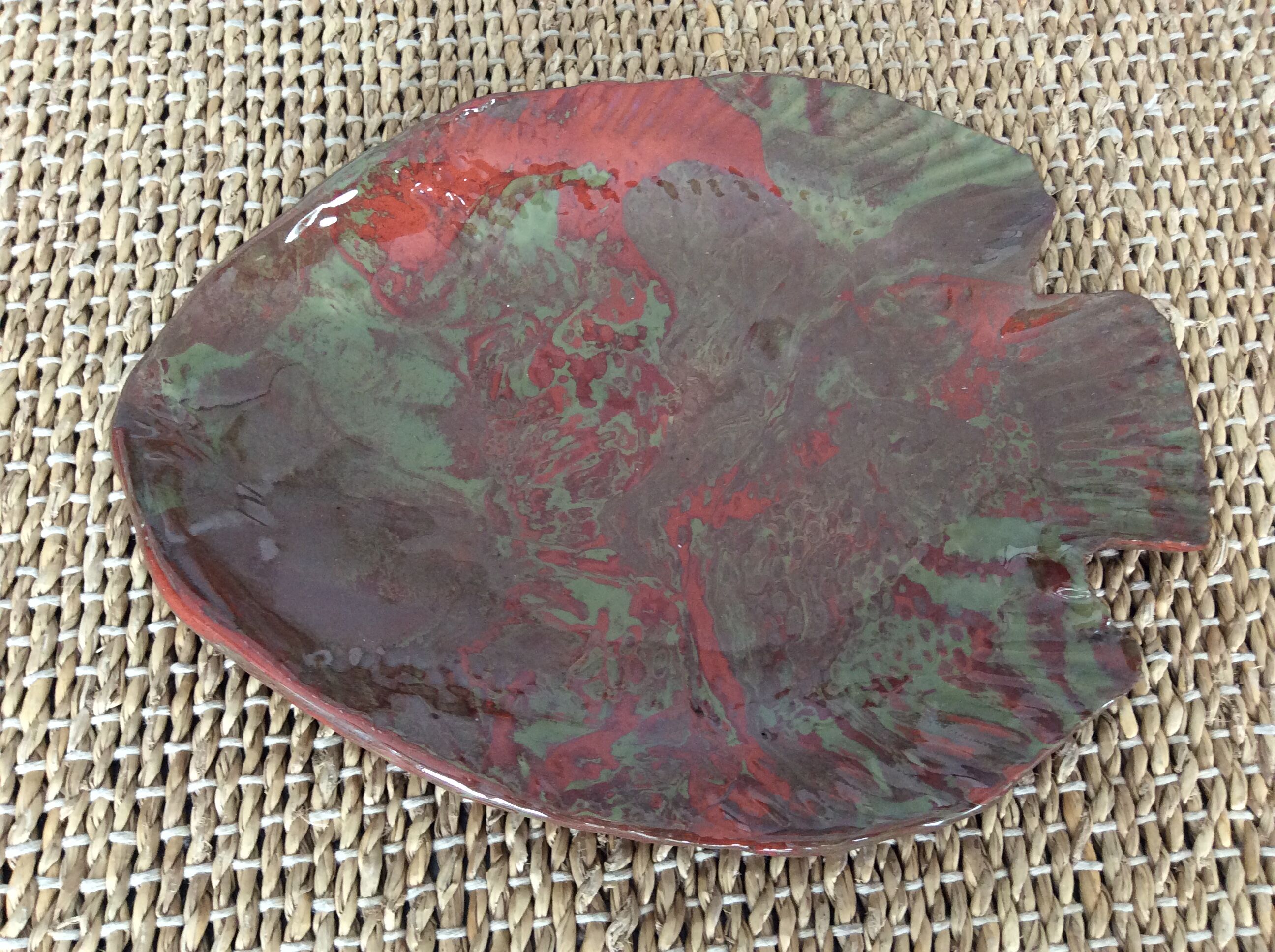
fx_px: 1177
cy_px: 476
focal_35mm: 32
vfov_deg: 44.1
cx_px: 638
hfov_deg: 56.9
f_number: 2.4
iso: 100
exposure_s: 1/25
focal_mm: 3.3
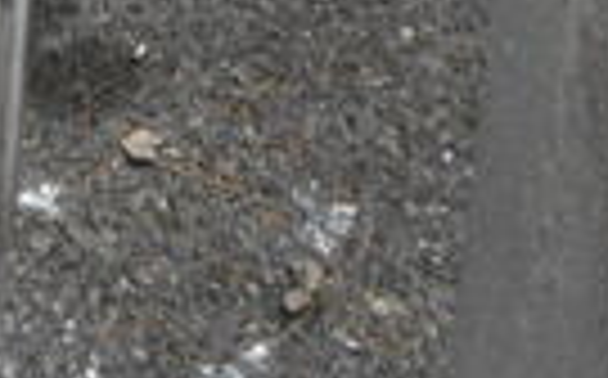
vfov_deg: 5.1
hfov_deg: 9.6
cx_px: -477
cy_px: -1478
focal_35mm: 207
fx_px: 3426
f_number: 14
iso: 6400
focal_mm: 20
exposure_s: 1/800
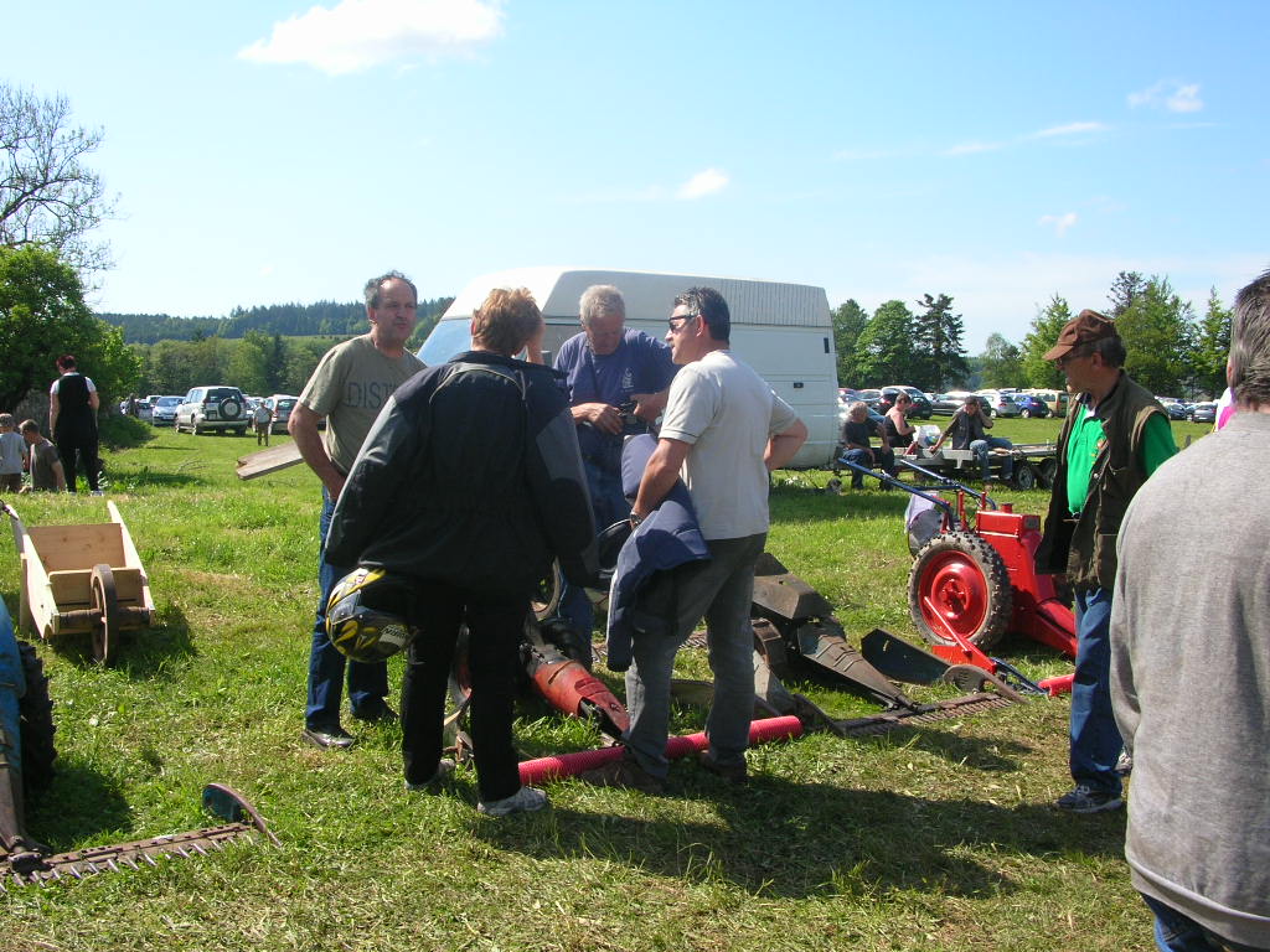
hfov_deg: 52.6
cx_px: 635
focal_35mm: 35
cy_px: 476
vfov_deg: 40.7
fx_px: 1284
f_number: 5.6
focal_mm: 5.8
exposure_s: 1/187
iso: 50
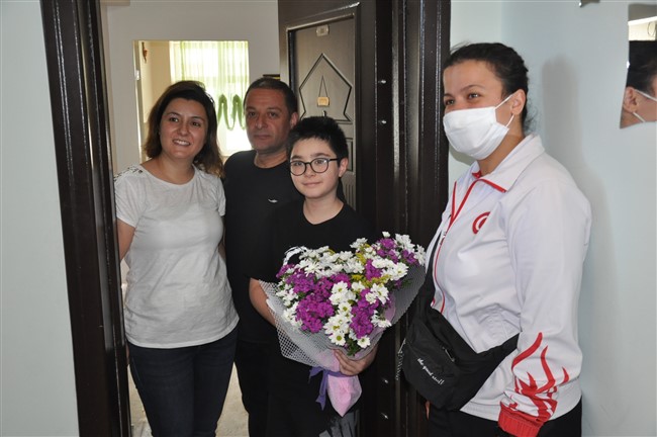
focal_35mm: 39
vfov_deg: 34.1
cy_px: 218
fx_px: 711
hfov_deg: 49.6
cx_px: 328
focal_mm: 26
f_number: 4.5
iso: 1000
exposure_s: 1/60
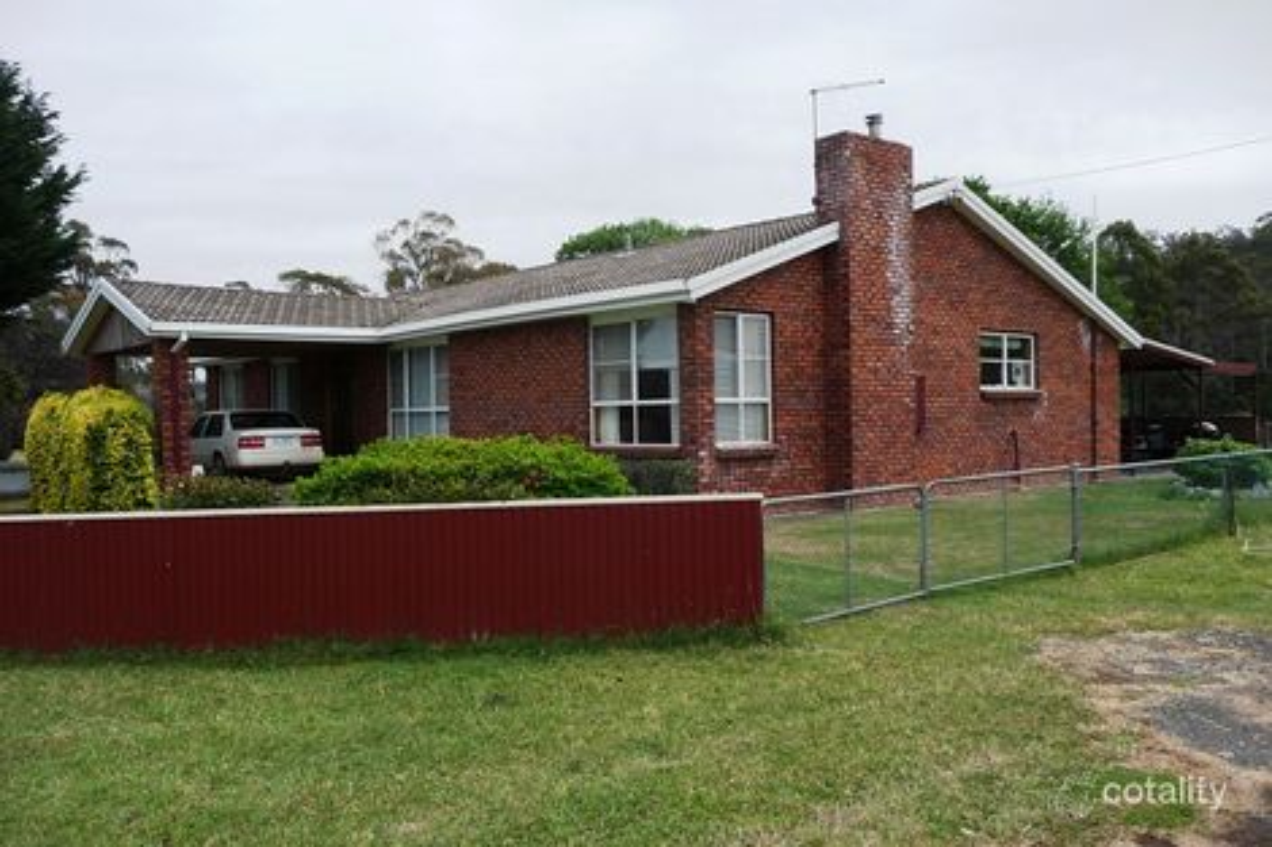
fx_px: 1024
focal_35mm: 29
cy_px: 424
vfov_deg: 44.9
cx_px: 636
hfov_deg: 63.7
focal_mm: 4.7
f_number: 3.3
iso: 100
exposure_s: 1/1300
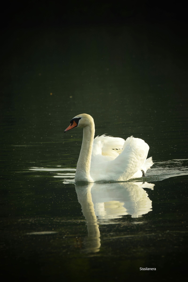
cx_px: 94
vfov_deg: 4.6
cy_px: 141
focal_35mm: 450
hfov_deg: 3.1
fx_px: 3525
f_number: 9
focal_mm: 300
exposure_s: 1/200
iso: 100
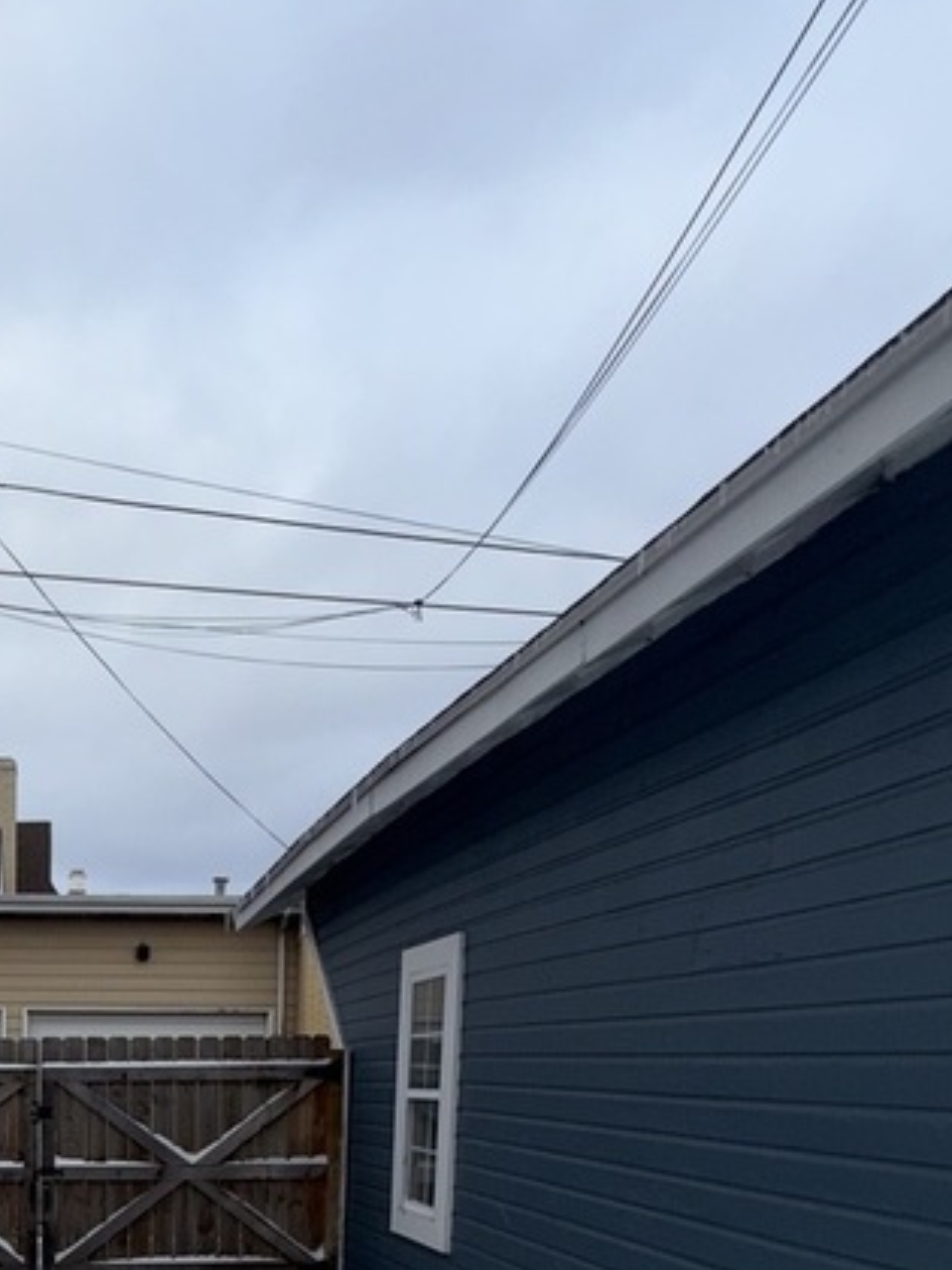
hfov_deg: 36.8
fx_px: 1320
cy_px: 1231
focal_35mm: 36
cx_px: 73
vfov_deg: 44.7
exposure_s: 1/130
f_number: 2.2
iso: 16
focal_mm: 2.22
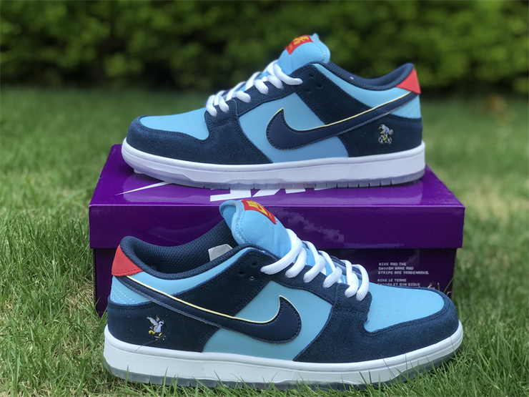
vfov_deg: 25.7
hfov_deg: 33.8
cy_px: 198
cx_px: 264
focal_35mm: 57
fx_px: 871
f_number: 2.8
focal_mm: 6.6
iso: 20
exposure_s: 1/187
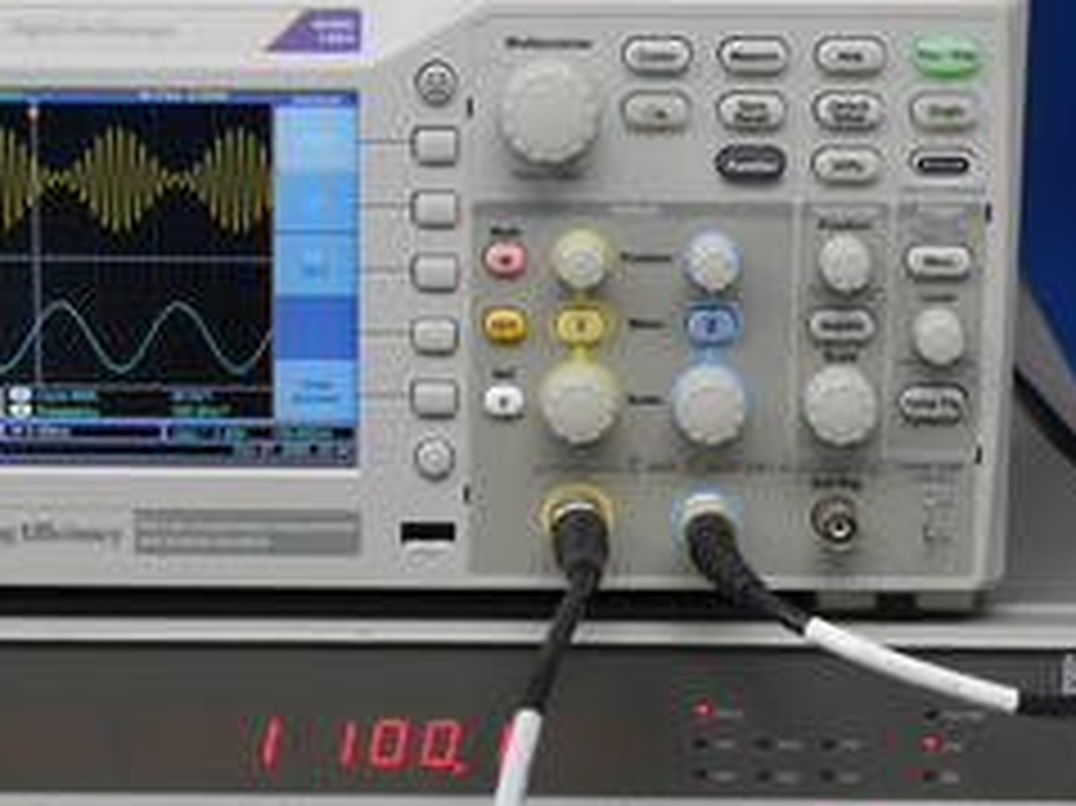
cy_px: 599
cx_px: 347
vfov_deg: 11.0
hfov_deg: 14.7
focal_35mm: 134
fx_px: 4163
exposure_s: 1/10
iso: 400
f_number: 11
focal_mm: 40
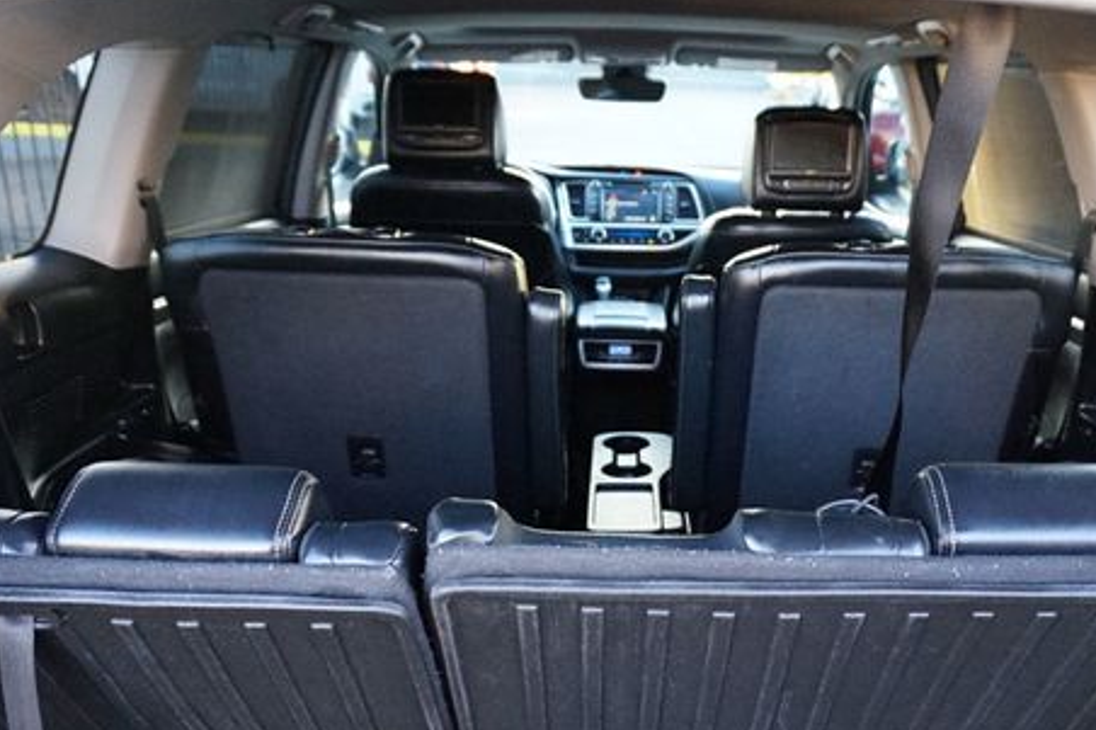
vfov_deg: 38.4
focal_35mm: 34
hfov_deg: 55.5
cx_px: 638
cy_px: 483
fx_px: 1035
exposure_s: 1/160
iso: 3200
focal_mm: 16
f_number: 3.5
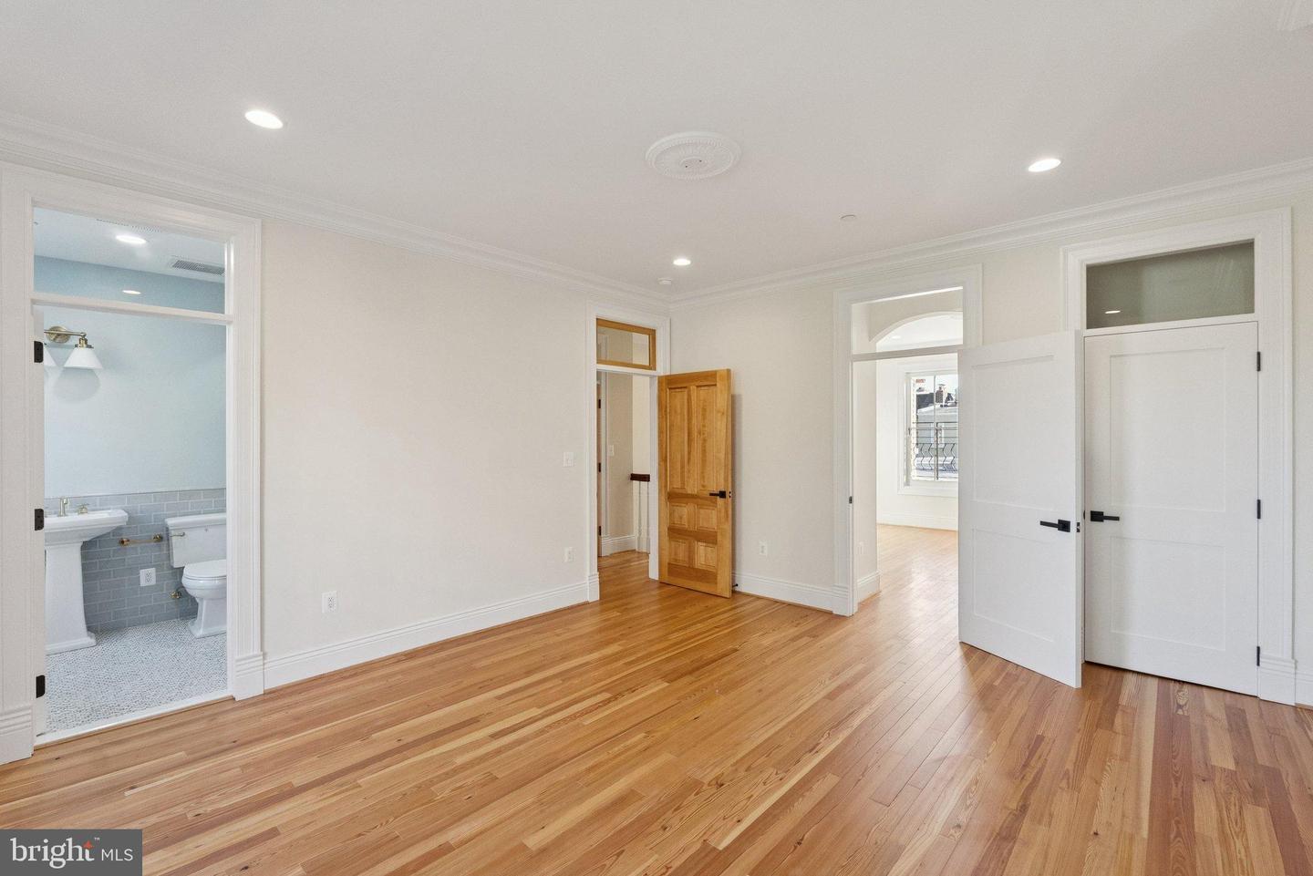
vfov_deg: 73.8
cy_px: 438
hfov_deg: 96.7
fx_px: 584
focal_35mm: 16
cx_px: 656
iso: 2500
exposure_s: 1/160
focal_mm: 16
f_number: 7.1
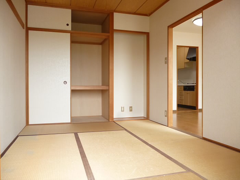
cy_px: 90
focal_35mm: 28
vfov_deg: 49.7
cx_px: 120
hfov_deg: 63.4
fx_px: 194
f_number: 3.1
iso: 250
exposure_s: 1/60
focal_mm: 5
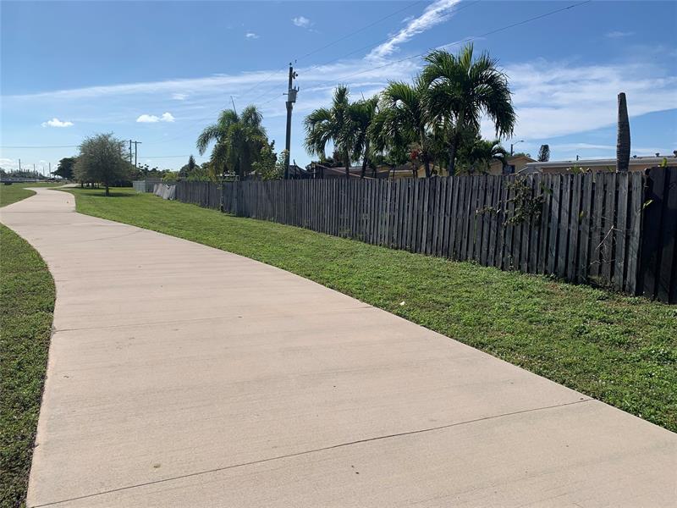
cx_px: 338
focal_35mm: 26
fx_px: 508
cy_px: 254
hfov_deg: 67.3
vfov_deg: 53.1
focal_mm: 4.25
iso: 25
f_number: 1.8
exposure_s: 1/4673
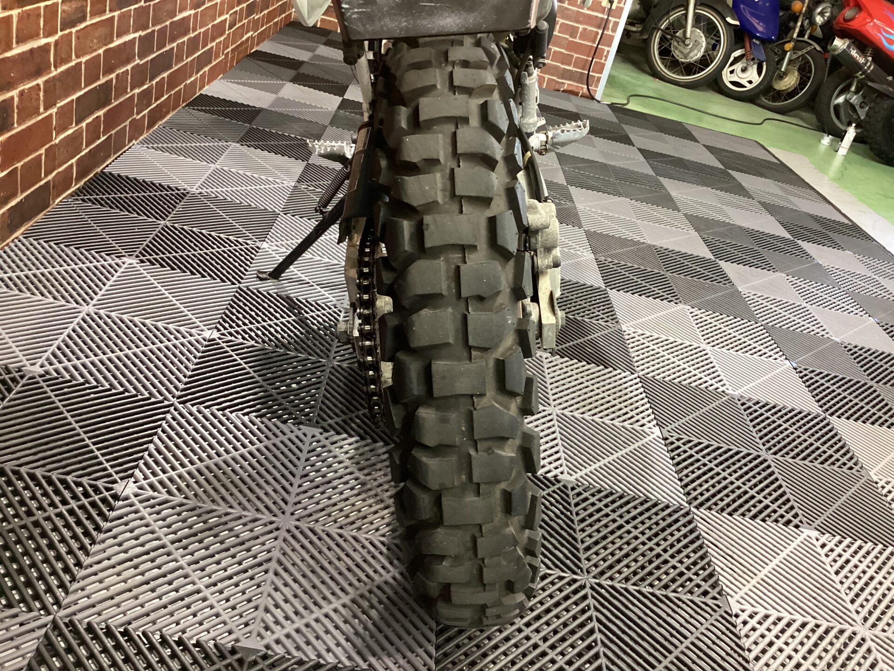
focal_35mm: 31
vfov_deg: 45.4
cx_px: 447
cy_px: 336
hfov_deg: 58.4
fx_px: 801
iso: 320
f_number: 2.4
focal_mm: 3.3
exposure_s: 1/30
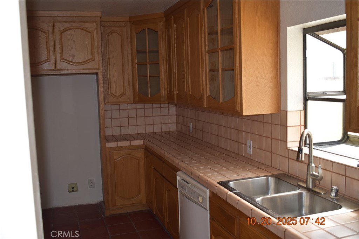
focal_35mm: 36
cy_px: 120
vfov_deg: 36.9
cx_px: 180
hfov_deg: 53.1
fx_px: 359
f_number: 4
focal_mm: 24
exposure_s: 1/60
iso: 160
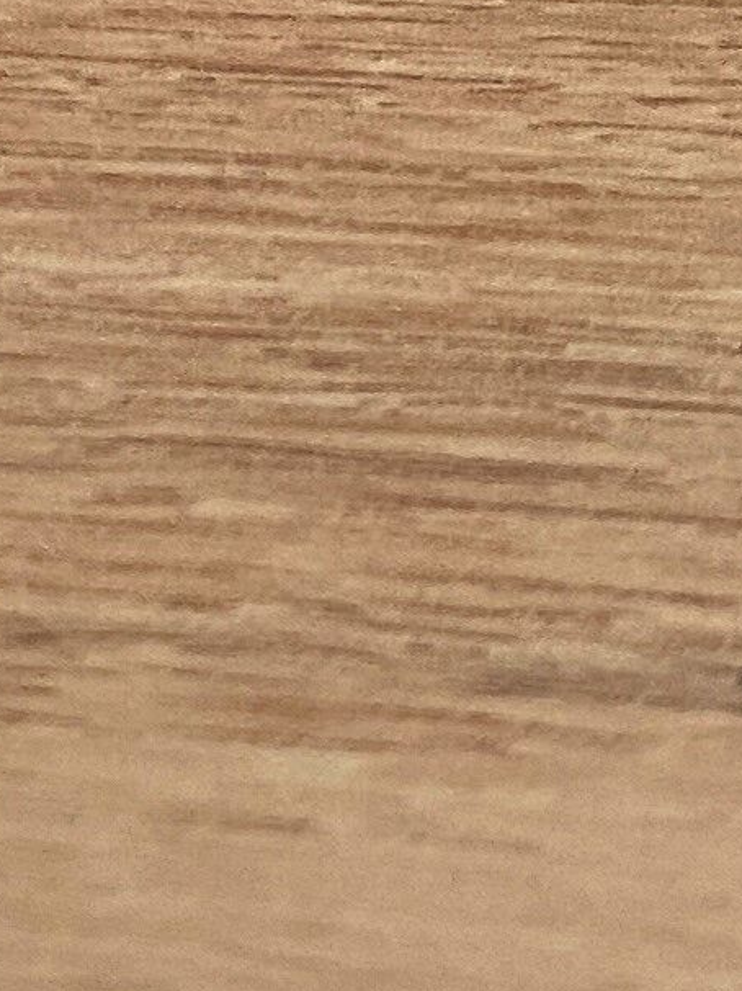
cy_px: -860
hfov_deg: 8.0
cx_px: -977
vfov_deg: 10.6
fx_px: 4948
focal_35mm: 173
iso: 125
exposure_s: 1/50
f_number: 1.8
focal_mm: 4.25
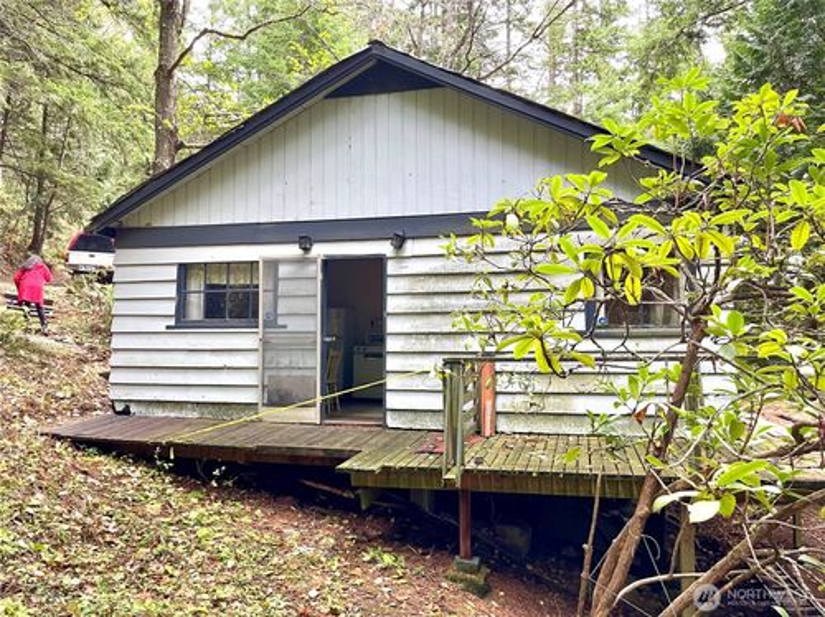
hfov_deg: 67.4
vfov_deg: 53.0
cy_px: 308
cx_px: 412
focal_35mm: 26
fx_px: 619
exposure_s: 1/81
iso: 125
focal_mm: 4.2
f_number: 1.6
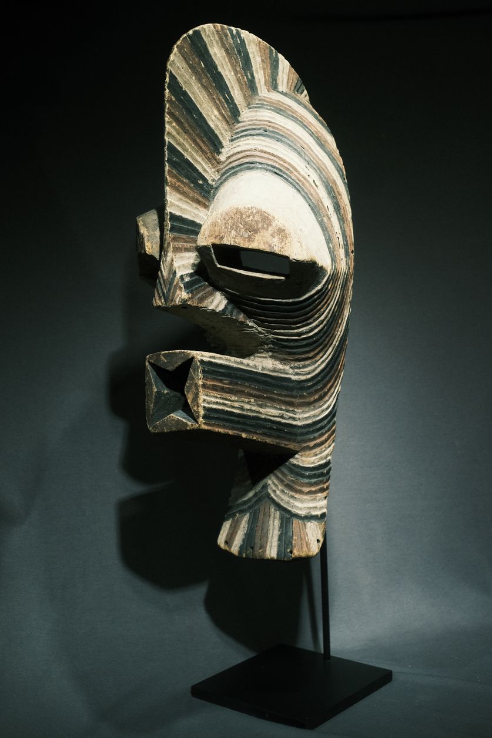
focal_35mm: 41
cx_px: 246
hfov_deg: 32.6
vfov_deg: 47.4
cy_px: 369
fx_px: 841
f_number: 4.5
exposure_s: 1/100
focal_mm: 27
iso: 800
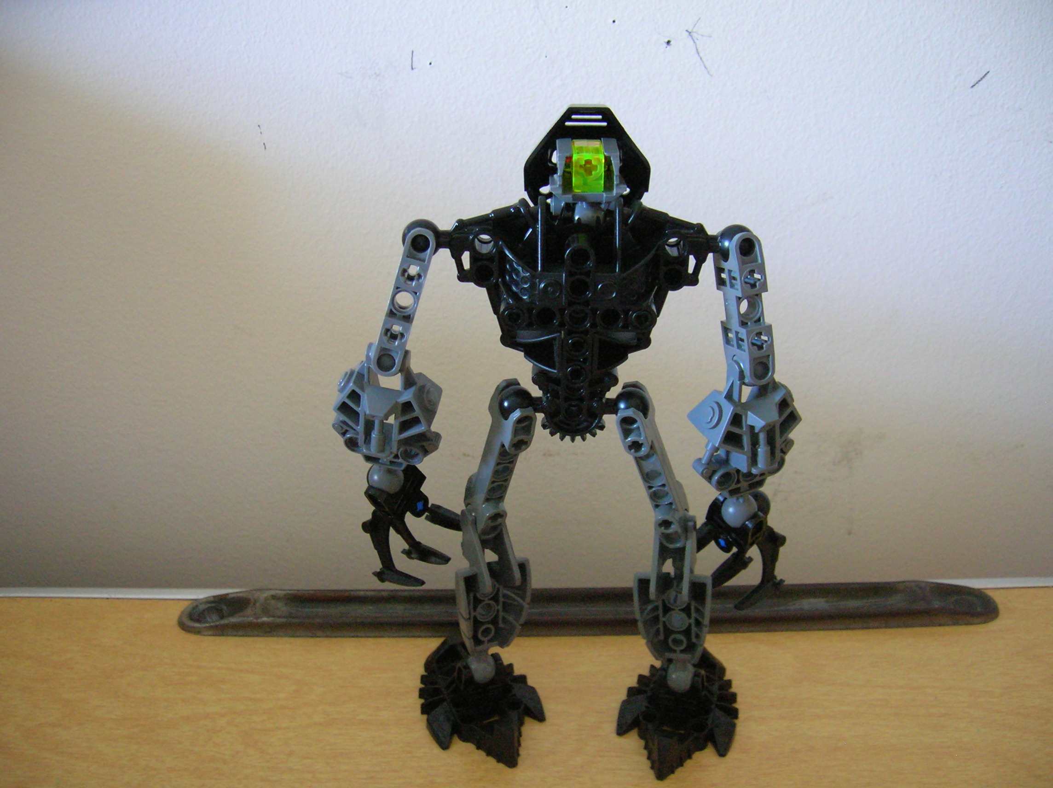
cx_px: 526
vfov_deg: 41.7
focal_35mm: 34
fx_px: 1033
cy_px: 394
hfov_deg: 54.0
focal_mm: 5.7
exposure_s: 1/2
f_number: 2.9
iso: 200
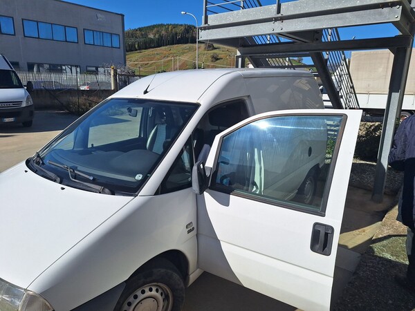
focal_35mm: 23
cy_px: 156
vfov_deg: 58.9
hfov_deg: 73.9
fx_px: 276
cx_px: 208
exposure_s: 1/6098
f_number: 1.8
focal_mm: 5.54
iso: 40
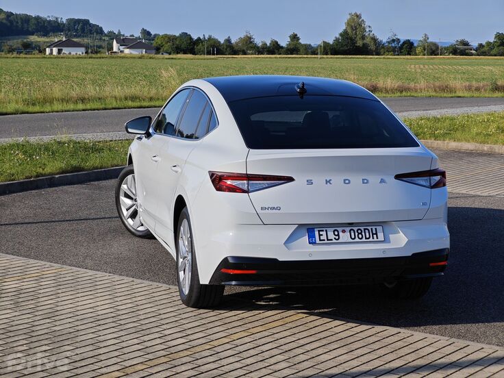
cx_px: 252
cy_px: 189
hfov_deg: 26.0
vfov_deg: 19.6
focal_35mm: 75
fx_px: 1092
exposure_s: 1/3826
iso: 50
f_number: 1.8
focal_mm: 12.28
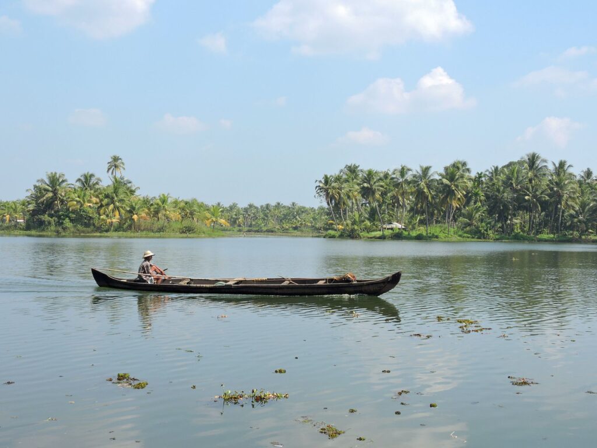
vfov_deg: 26.6
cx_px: 298
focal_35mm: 55
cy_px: 224
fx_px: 949
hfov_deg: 34.9
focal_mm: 9.9
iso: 100
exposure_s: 1/800
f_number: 4
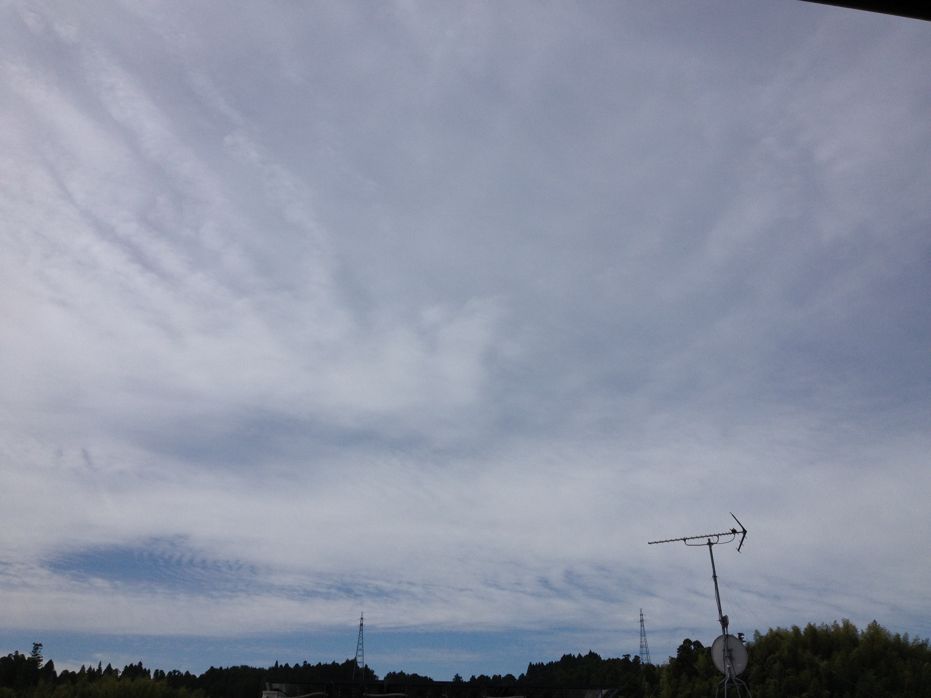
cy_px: 349
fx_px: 941
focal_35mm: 35
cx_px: 466
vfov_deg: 40.7
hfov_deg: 52.6
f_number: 2.4
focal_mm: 4.28
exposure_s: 1/6135
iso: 64
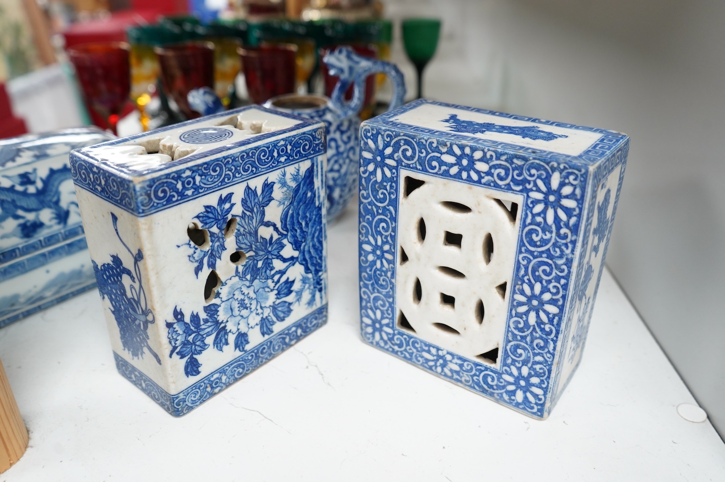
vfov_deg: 46.3
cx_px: 362
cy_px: 241
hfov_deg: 65.5
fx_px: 563
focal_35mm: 28
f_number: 5
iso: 2500
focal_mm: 28
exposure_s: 1/160
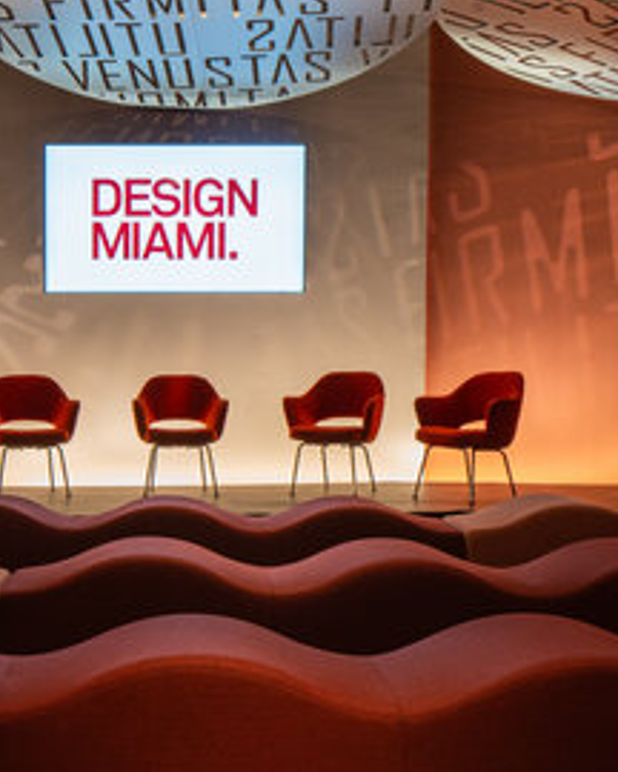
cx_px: 172
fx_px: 1143
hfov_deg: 29.9
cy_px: 372
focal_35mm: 50
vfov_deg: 37.3
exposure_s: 1/3
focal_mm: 24
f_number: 13
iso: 500
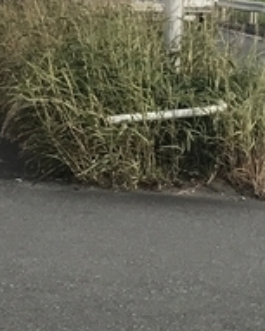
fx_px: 1685
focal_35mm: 172
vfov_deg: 10.8
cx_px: 352
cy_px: -156
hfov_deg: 8.8
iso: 20
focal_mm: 3.99
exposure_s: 1/3300
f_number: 1.8
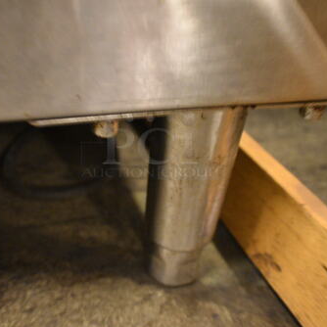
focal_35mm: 42
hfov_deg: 40.0
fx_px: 449
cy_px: 145
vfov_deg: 40.0
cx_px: 150
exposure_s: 1/25
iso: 3200
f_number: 3.5
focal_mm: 18
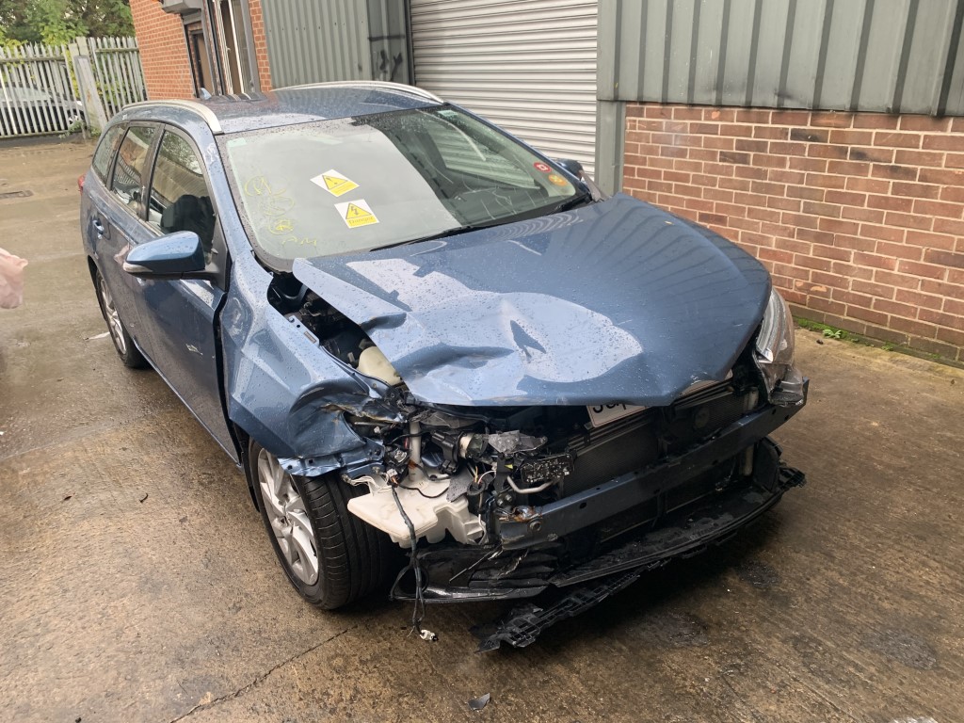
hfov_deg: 67.3
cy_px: 362
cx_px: 482
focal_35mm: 26
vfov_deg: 53.1
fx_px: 724
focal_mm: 4.25
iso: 100
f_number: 1.8
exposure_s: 1/91
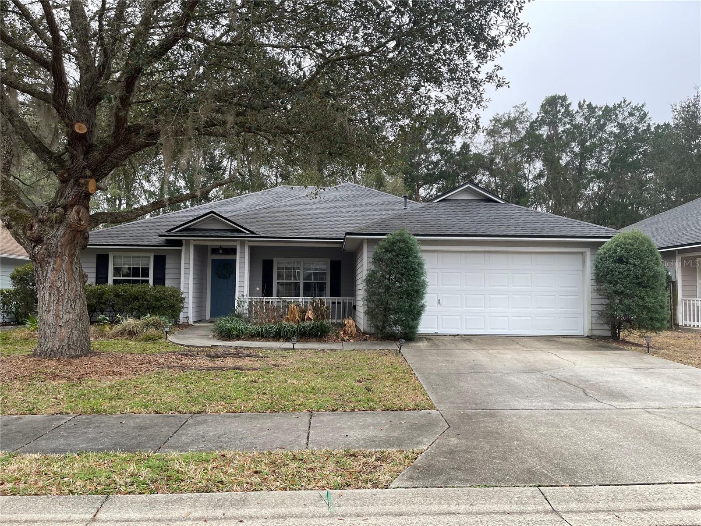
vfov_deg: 54.9
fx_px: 506
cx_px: 350
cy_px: 263
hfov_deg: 69.4
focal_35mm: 25
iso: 32
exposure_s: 1/223
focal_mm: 5.1
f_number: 1.6
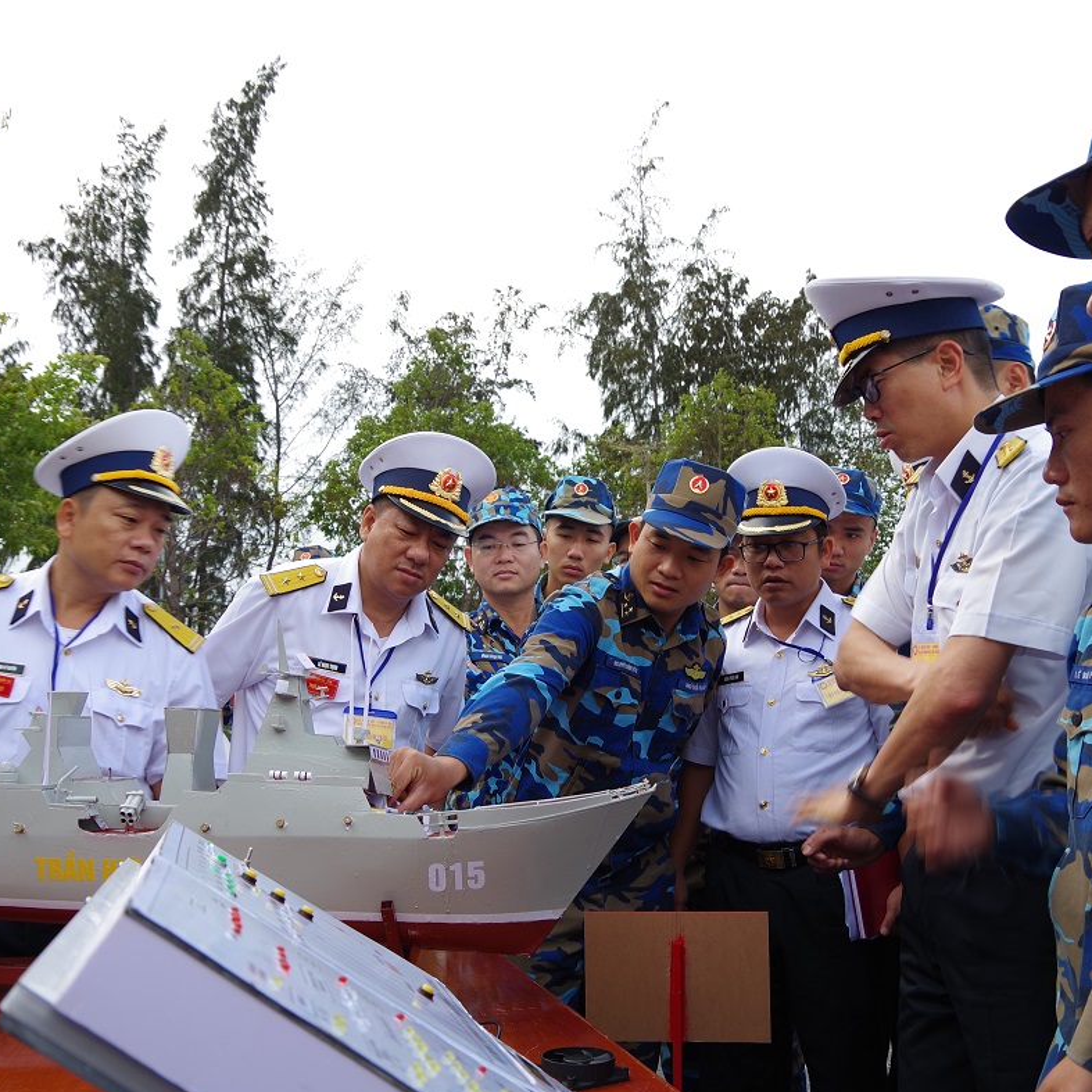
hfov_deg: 47.2
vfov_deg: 47.2
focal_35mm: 35
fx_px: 1249
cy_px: 545
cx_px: 574
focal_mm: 18
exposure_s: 1/60
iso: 100
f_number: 5.6
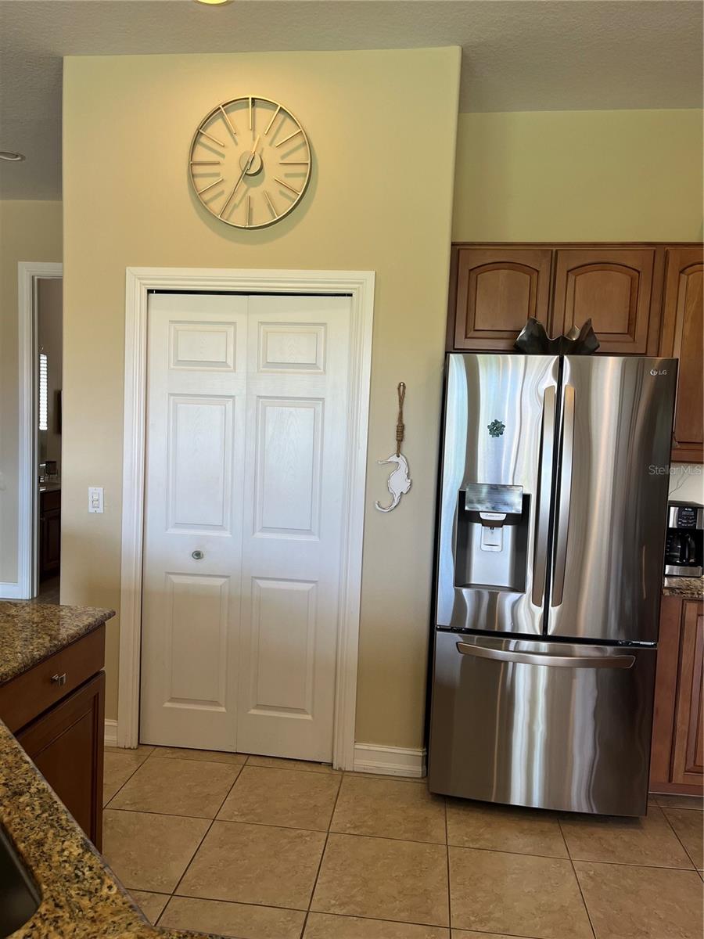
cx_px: 352
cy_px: 470
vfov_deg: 67.3
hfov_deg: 53.1
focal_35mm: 26
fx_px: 705
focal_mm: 5.1
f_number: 1.6
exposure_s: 1/60
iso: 64
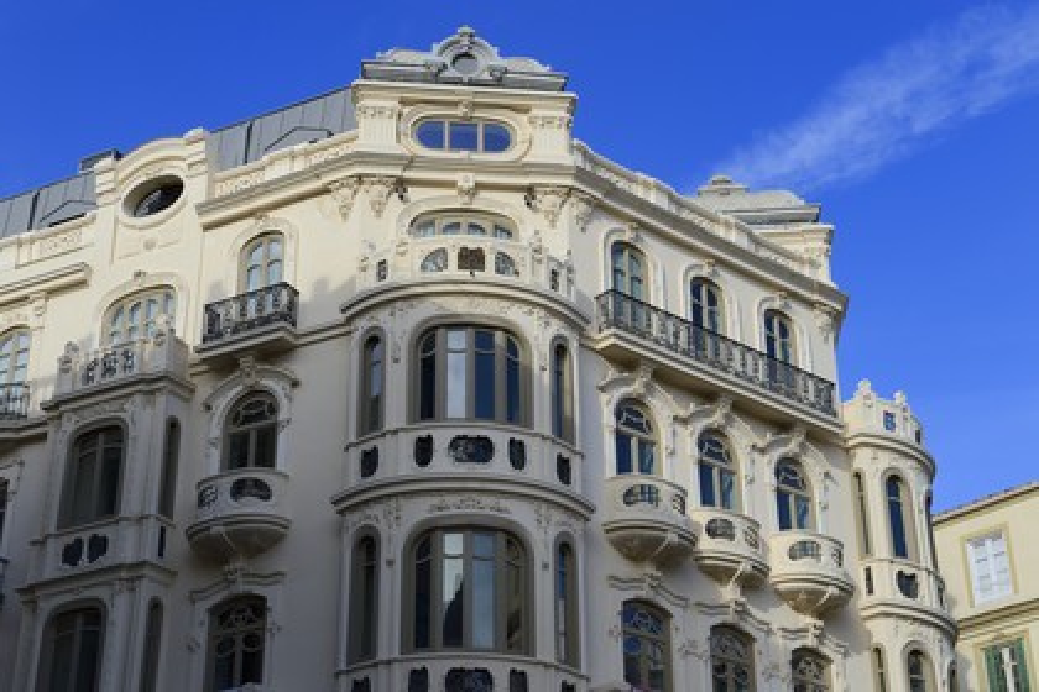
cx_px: 520
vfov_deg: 23.4
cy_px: 346
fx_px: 1674
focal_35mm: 58
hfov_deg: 34.5
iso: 200
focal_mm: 58
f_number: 10
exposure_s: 1/250
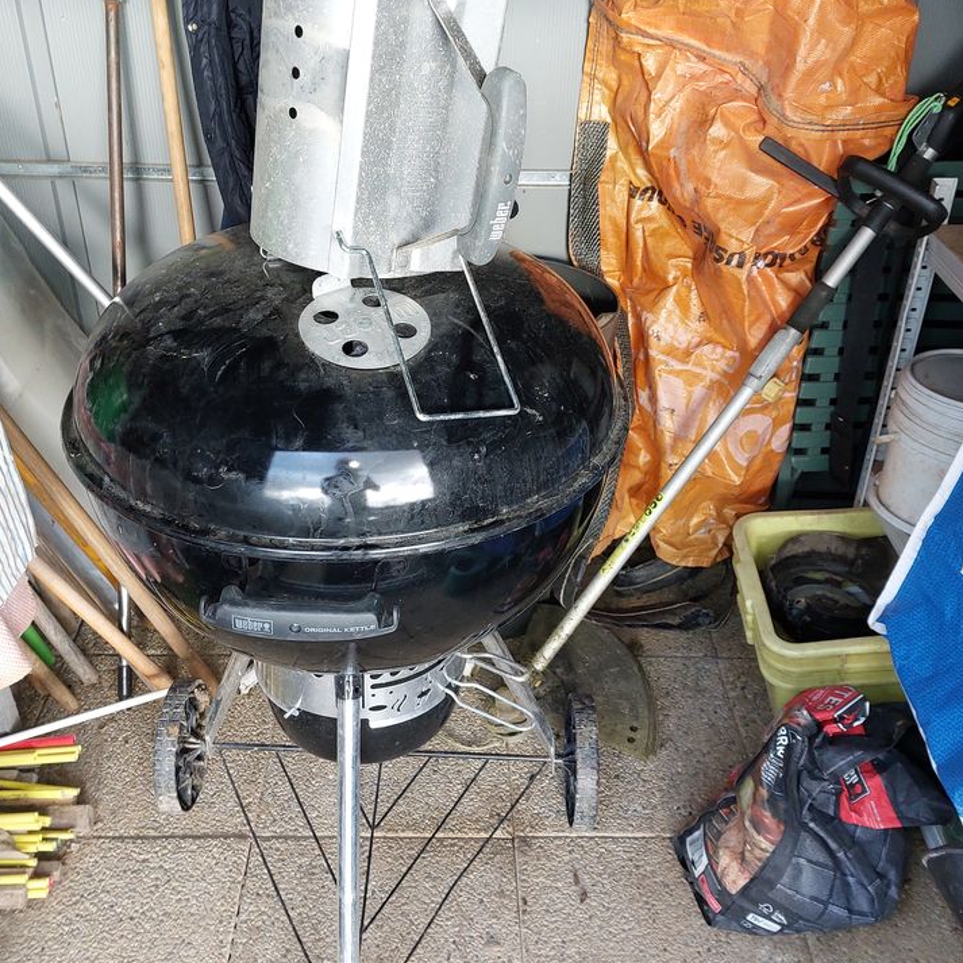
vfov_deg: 52.5
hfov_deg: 52.5
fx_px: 976
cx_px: 469
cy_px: 454
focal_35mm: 31
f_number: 1.8
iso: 200
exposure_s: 1/100
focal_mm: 5.23
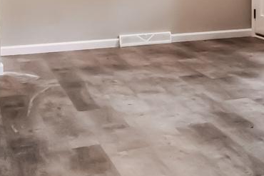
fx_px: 690
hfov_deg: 14.9
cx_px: 608
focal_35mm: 94
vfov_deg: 13.9
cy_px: -63
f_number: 8
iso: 200
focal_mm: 17
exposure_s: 1/10
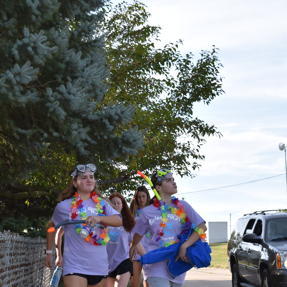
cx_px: 119
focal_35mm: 86
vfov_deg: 20.0
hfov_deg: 20.2
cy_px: 220
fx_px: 805
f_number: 7.1
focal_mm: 35
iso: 100
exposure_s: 1/200
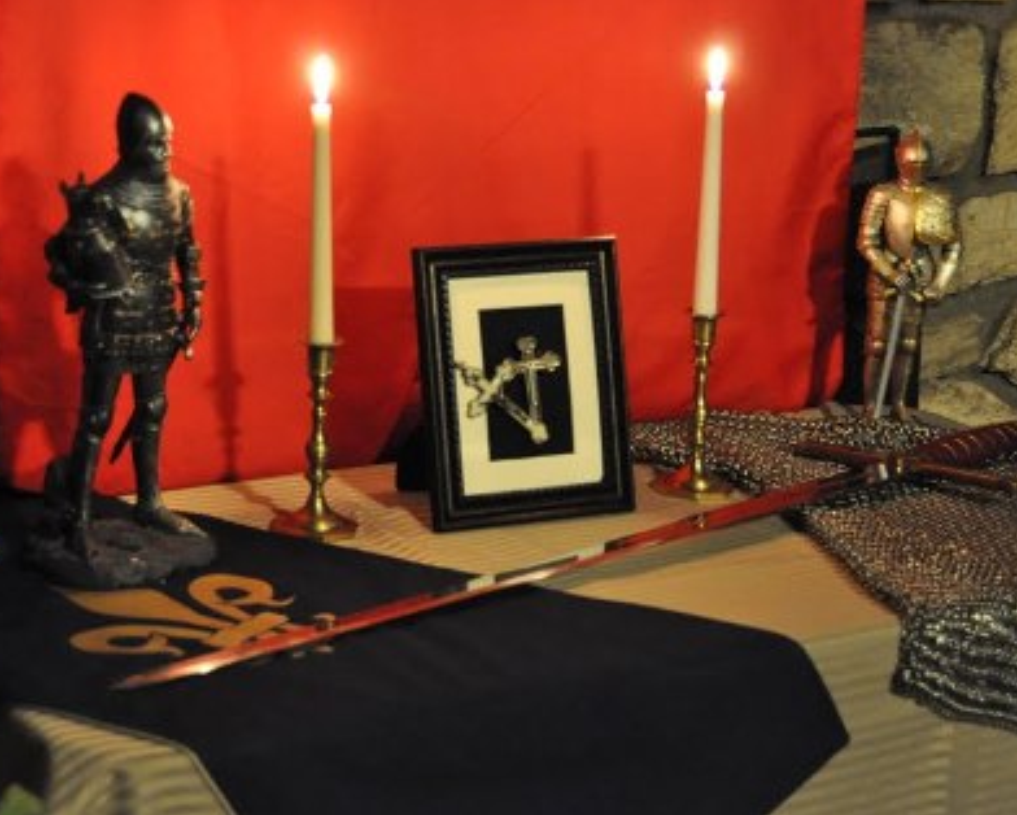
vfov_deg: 17.9
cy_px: 404
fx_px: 2590
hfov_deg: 22.2
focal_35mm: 86
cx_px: 542
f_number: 4.8
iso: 3200
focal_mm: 50
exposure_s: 1/10
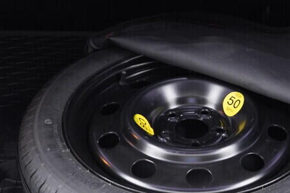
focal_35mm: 83
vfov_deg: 16.5
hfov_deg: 24.4
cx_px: 186
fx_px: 669
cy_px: 96
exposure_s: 1/40
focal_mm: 24
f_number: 2.8
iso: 1000
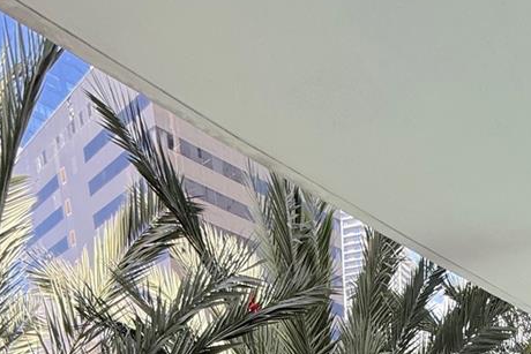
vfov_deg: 20.9
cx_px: 473
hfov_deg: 46.0
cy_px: 663
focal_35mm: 38
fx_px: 561
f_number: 2.2
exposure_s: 1/290
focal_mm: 2.22
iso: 64
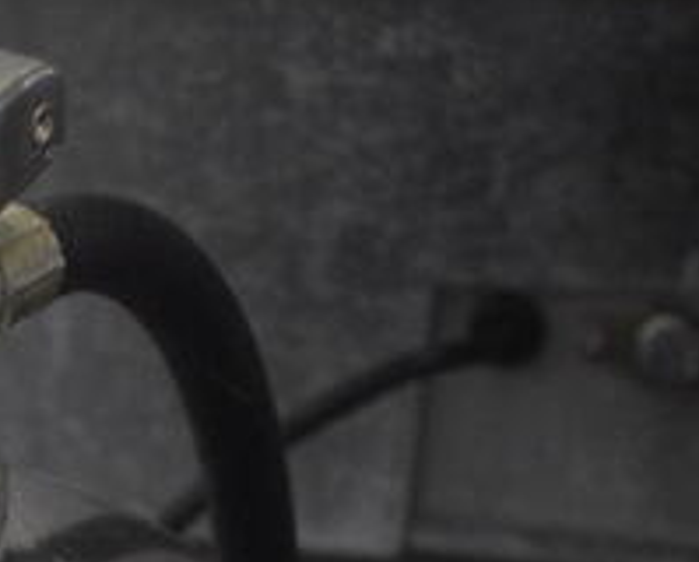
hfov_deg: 14.3
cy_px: 971
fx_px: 2674
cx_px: -225
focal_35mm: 129
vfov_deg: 11.3
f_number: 4
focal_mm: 20
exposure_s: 1/60
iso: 2000
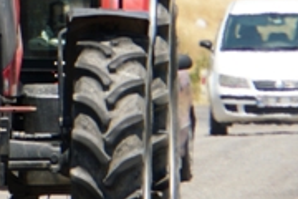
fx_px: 14162
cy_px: -148
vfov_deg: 0.8
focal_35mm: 1711
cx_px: -76
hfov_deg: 1.2
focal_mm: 200
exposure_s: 1/320
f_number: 6.3
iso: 100
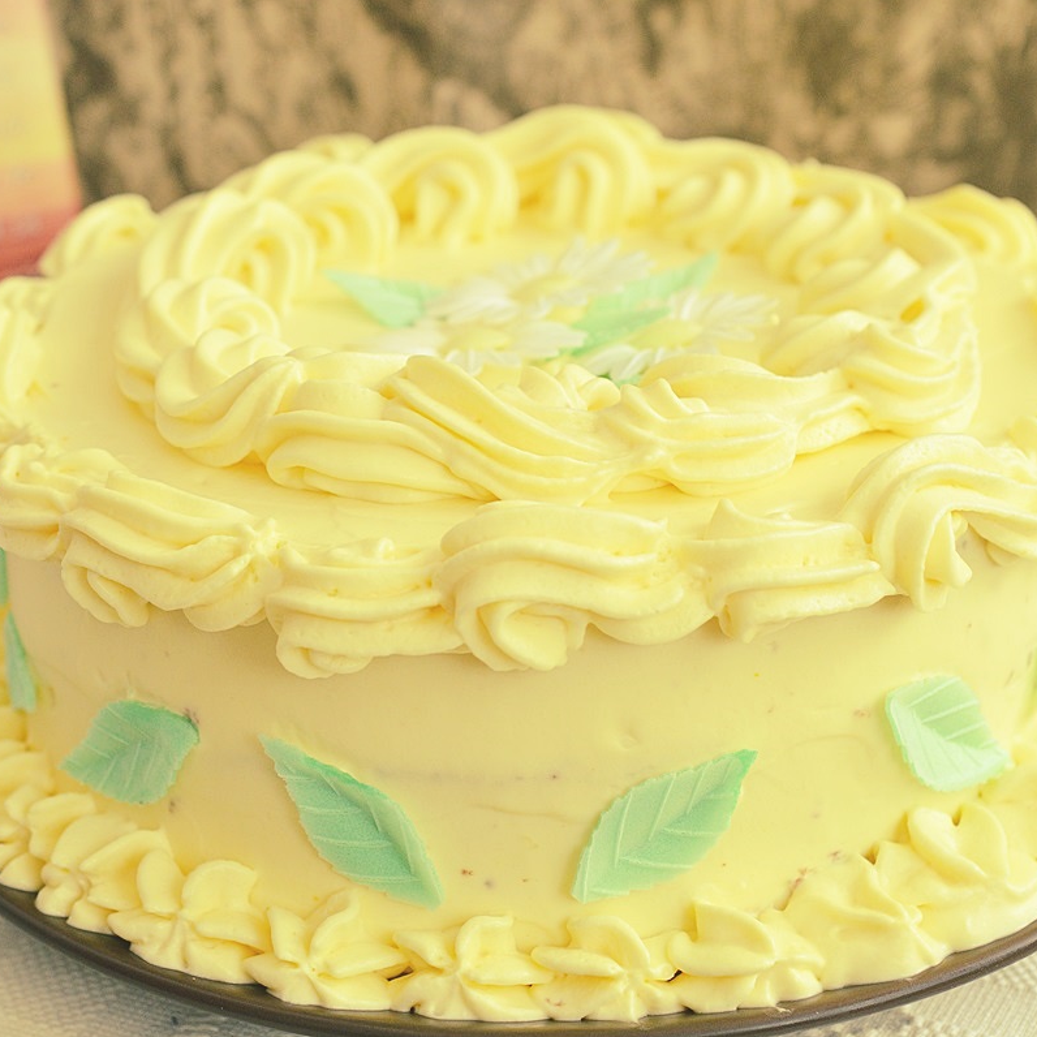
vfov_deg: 22.5
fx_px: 2610
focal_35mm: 77
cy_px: 520
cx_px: 496
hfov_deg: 22.5
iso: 400
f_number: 5.6
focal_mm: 40
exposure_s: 1/200
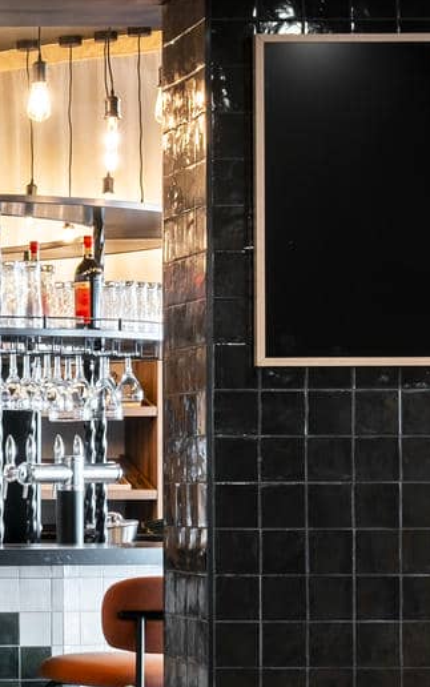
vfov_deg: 14.5
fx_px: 2697
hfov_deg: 8.4
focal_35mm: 144
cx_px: -598
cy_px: 506
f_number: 8
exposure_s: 1/3
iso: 80
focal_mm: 25.1
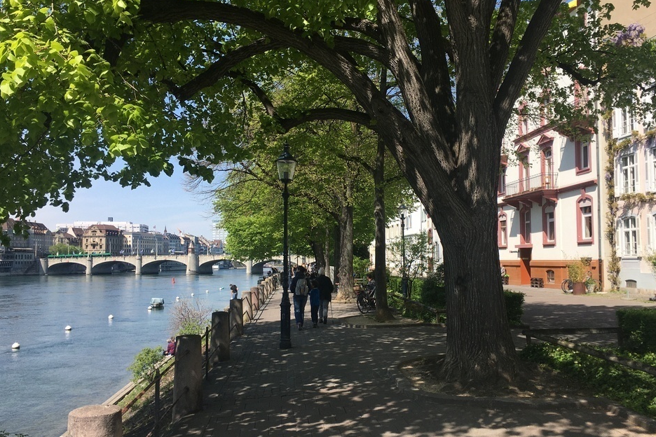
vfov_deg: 40.0
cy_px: 228
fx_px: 601
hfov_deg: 57.2
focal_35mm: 33
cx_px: 346
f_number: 2.2
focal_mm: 4.15
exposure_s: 1/1221
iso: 25
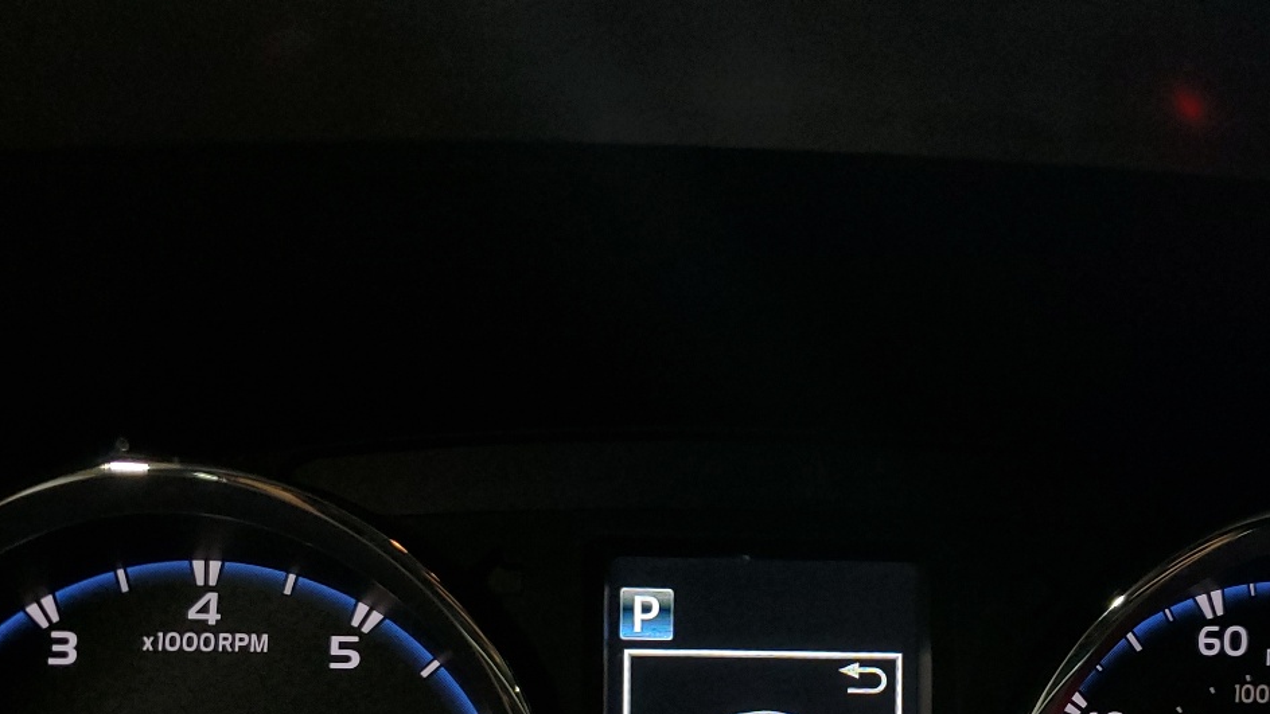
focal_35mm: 48
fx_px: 1616
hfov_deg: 42.6
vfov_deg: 23.8
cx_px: 775
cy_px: 721
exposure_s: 1/60.2
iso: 123
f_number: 1.5
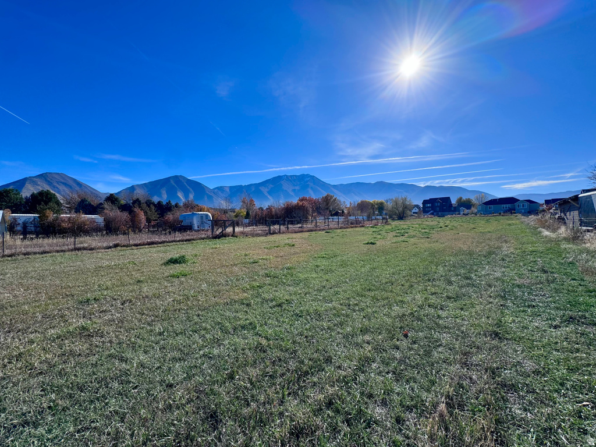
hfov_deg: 102.1
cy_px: 224
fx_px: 241
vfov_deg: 85.7
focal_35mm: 14
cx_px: 298
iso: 50
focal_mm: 2.22
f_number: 2.2
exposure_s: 1/2342
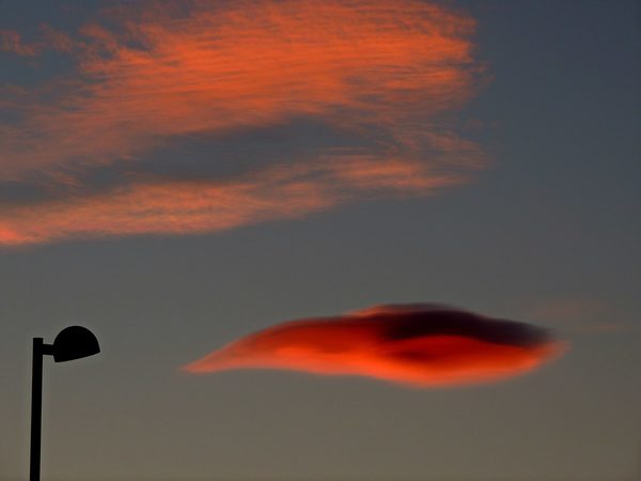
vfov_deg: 8.0
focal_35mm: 185
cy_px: 240
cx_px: 320
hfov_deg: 10.7
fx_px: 3426
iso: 110
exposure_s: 1/160
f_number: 4.6
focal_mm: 33
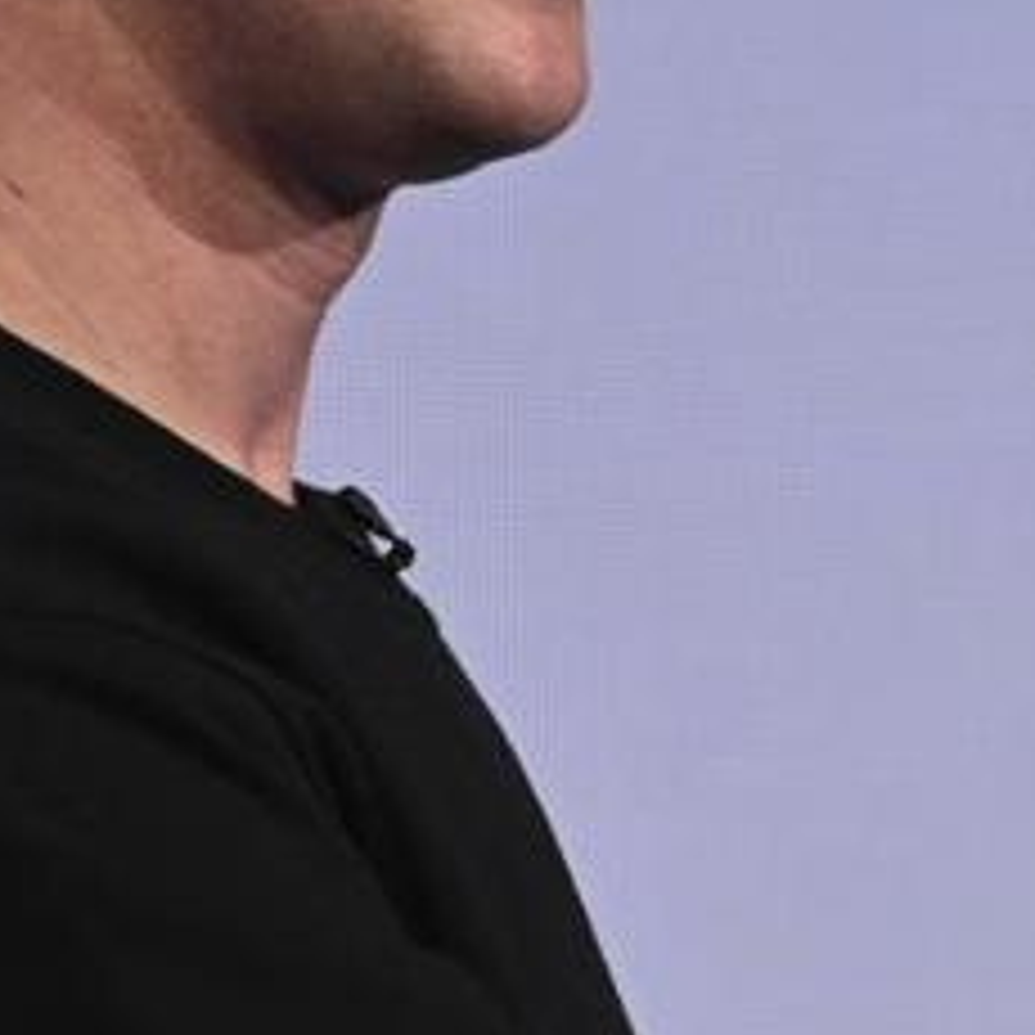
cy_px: 56
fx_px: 83317
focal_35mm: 2463
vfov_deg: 0.7
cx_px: 1246
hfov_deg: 0.7
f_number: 8
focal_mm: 800
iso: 3200
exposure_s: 1/125
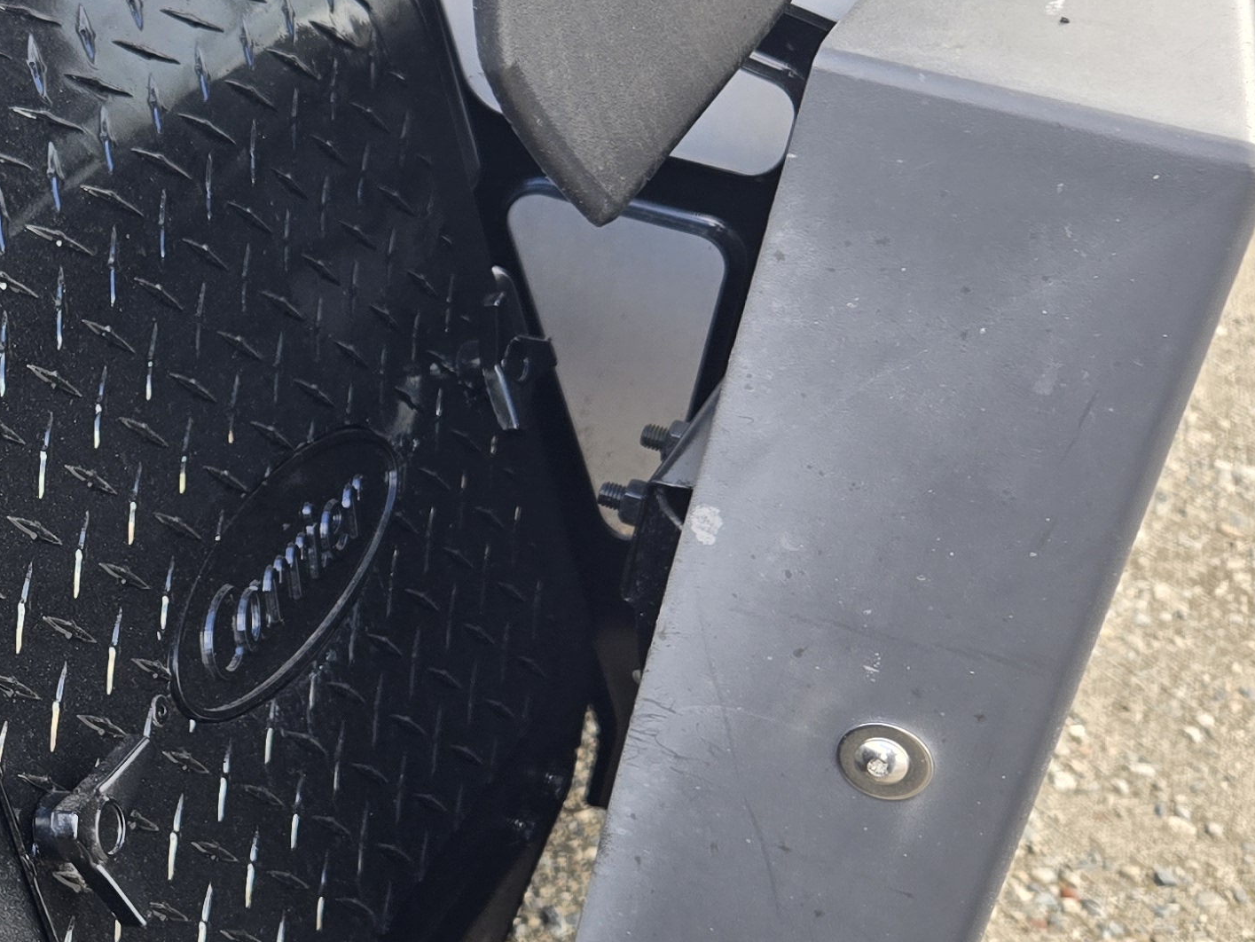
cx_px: -147
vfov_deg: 22.5
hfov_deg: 27.2
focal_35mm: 65
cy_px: 584
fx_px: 2357
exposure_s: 1/180
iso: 40
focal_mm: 5.4
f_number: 1.8
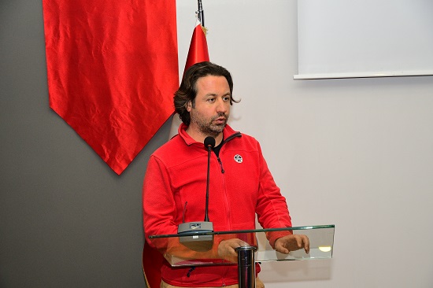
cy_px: 144
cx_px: 216
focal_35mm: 63
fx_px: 757
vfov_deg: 21.5
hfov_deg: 31.9
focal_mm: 42
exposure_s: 1/125
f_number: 4.5
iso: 1250
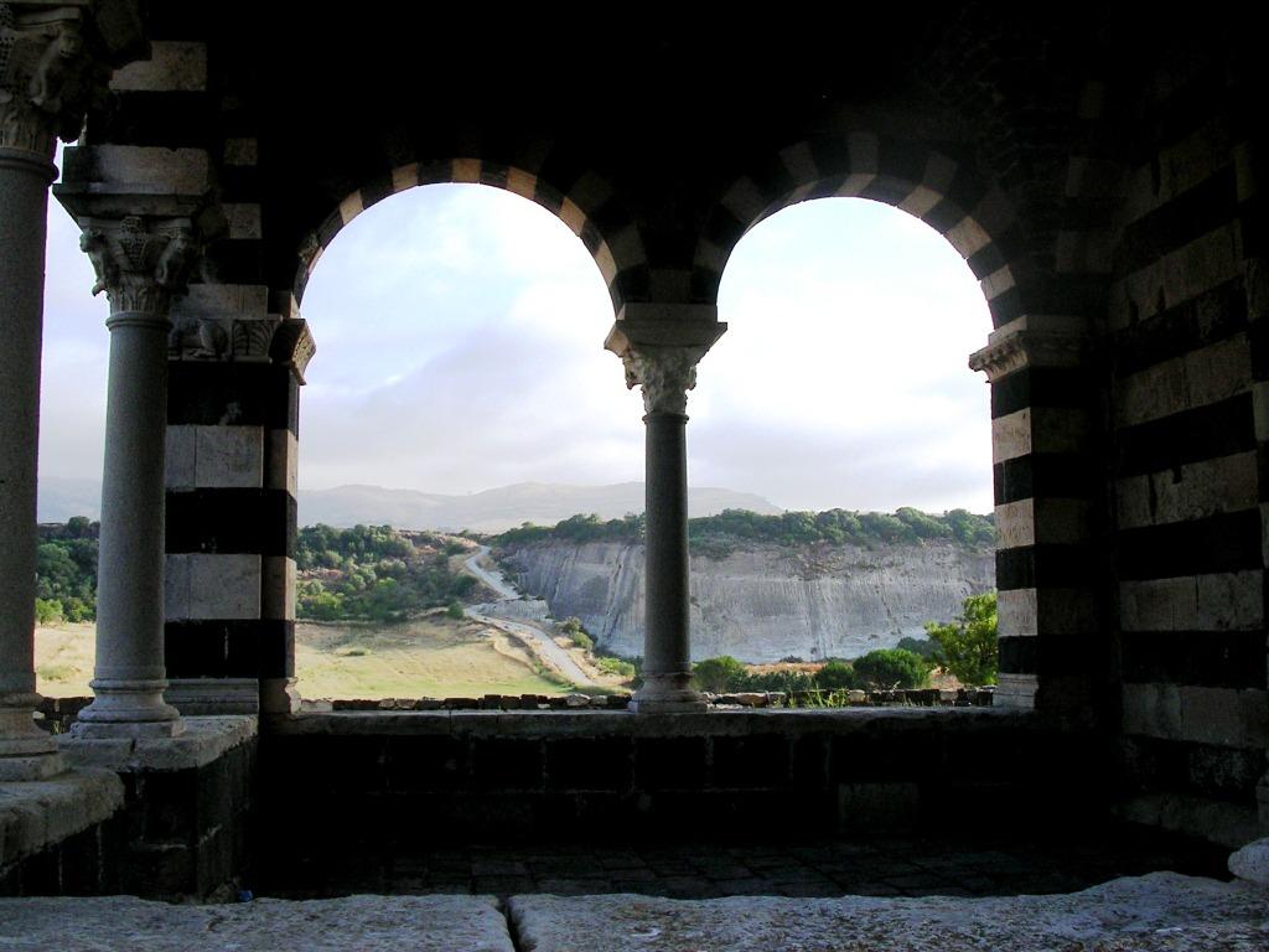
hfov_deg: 49.0
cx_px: 634
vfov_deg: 37.7
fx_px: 1393
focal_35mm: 38
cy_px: 476
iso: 100
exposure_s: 1/219
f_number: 5.6
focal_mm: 5.8
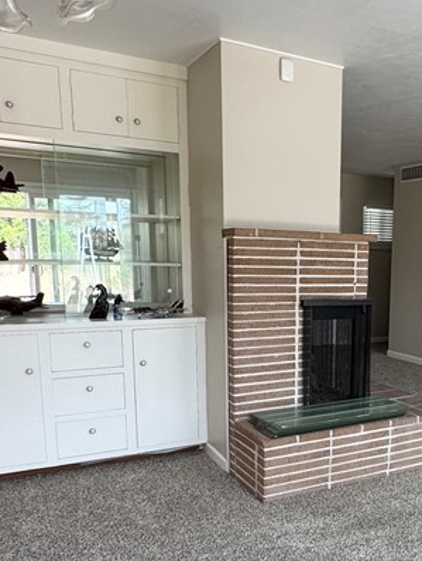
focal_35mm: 36
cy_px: 362
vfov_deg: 50.6
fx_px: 585
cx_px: 350
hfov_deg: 37.9
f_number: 2.2
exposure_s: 1/120
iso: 80
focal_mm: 2.22
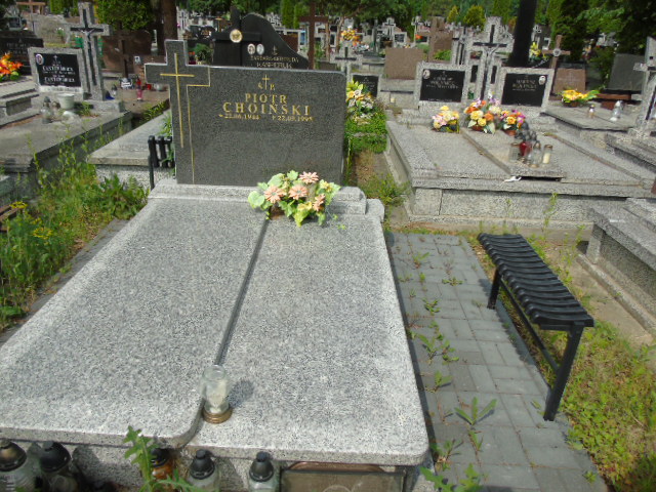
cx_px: 328
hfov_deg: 69.4
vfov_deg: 54.9
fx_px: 474
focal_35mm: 25
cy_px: 246
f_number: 3.4
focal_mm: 4.4
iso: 80
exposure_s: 1/800
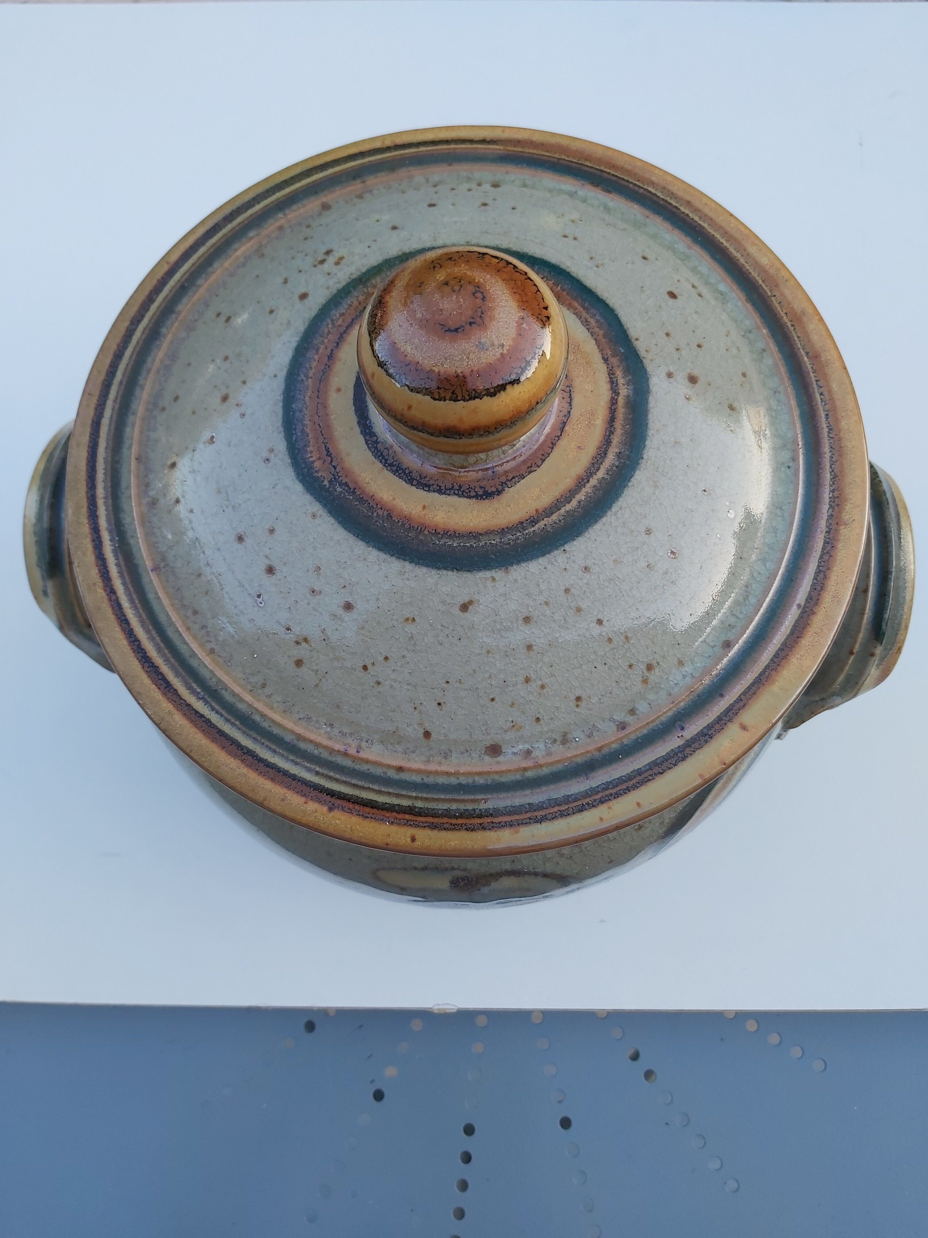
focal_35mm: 26
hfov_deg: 53.1
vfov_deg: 67.3
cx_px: 464
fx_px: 929
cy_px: 619
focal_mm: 3.92
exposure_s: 1/240
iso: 64
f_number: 1.7
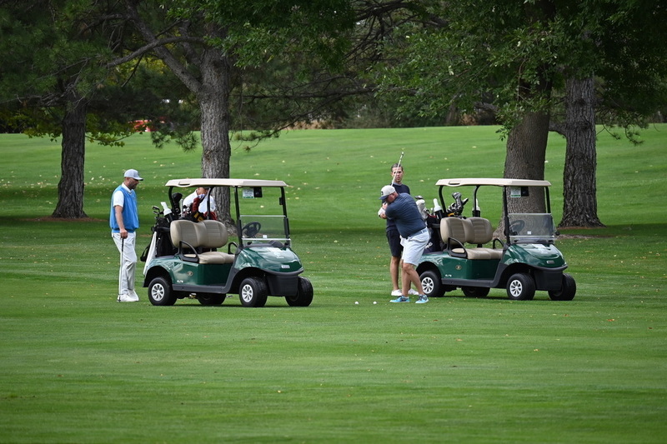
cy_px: 222
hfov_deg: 7.6
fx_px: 5001
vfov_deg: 5.1
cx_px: 334
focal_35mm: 270
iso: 360
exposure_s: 1/500
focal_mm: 180
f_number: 5.6
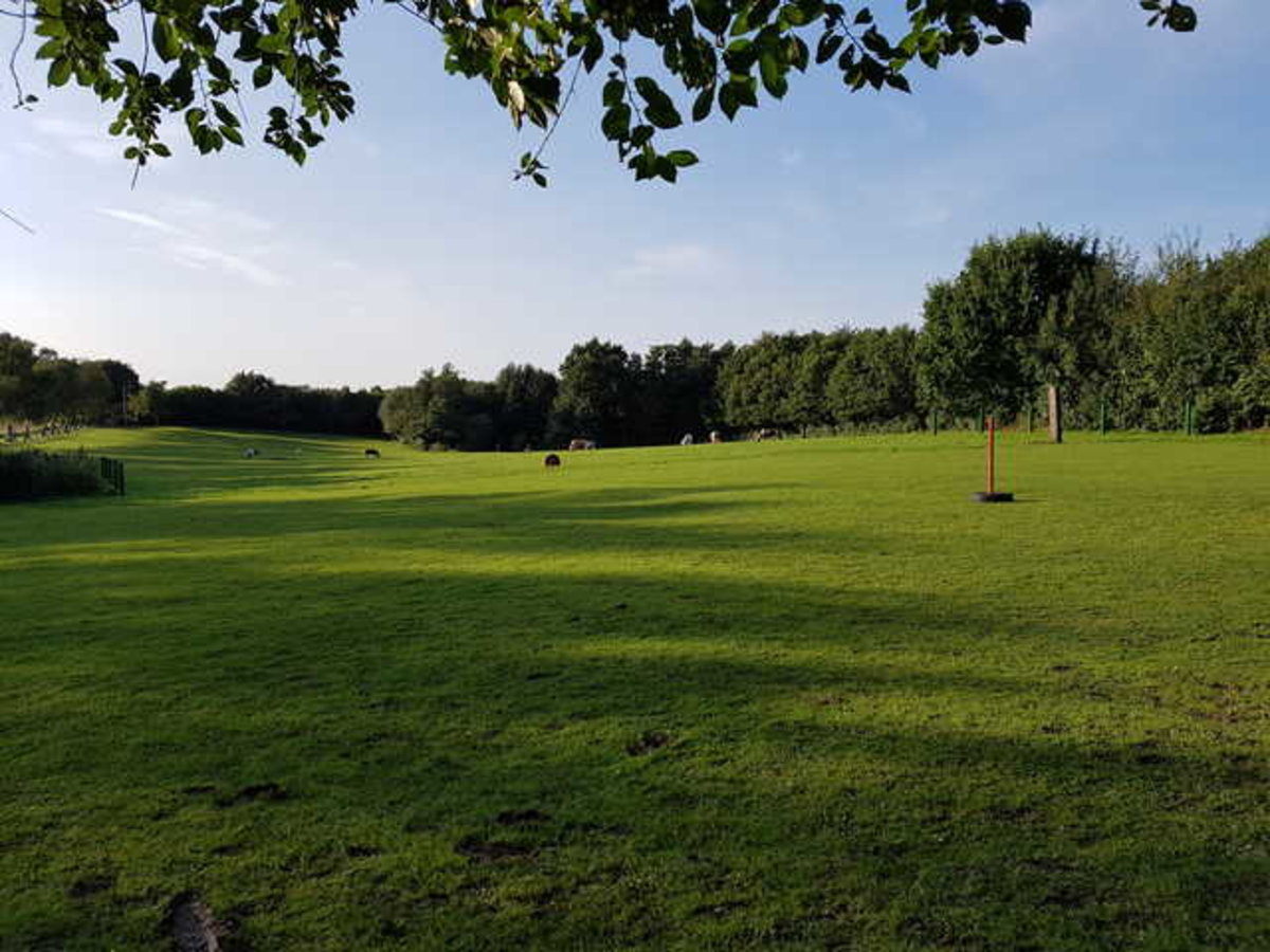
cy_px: 476
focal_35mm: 26
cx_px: 635
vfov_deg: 53.1
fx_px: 954
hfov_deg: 67.3
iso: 50
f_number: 1.7
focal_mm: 4.2
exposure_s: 1/2012
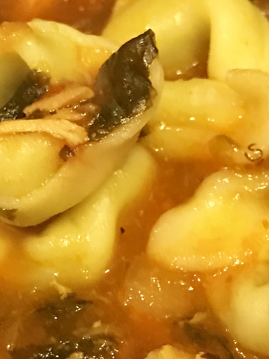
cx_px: 176
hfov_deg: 14.9
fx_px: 1026
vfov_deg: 19.7
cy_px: 259
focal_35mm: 99
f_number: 1.8
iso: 100
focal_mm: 3.99
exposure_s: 1/11
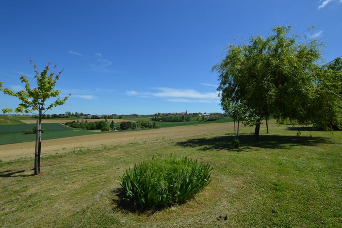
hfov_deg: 100.4
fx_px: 142
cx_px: 171
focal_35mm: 15
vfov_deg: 77.3
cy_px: 114
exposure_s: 1/320
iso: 100
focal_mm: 10
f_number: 9
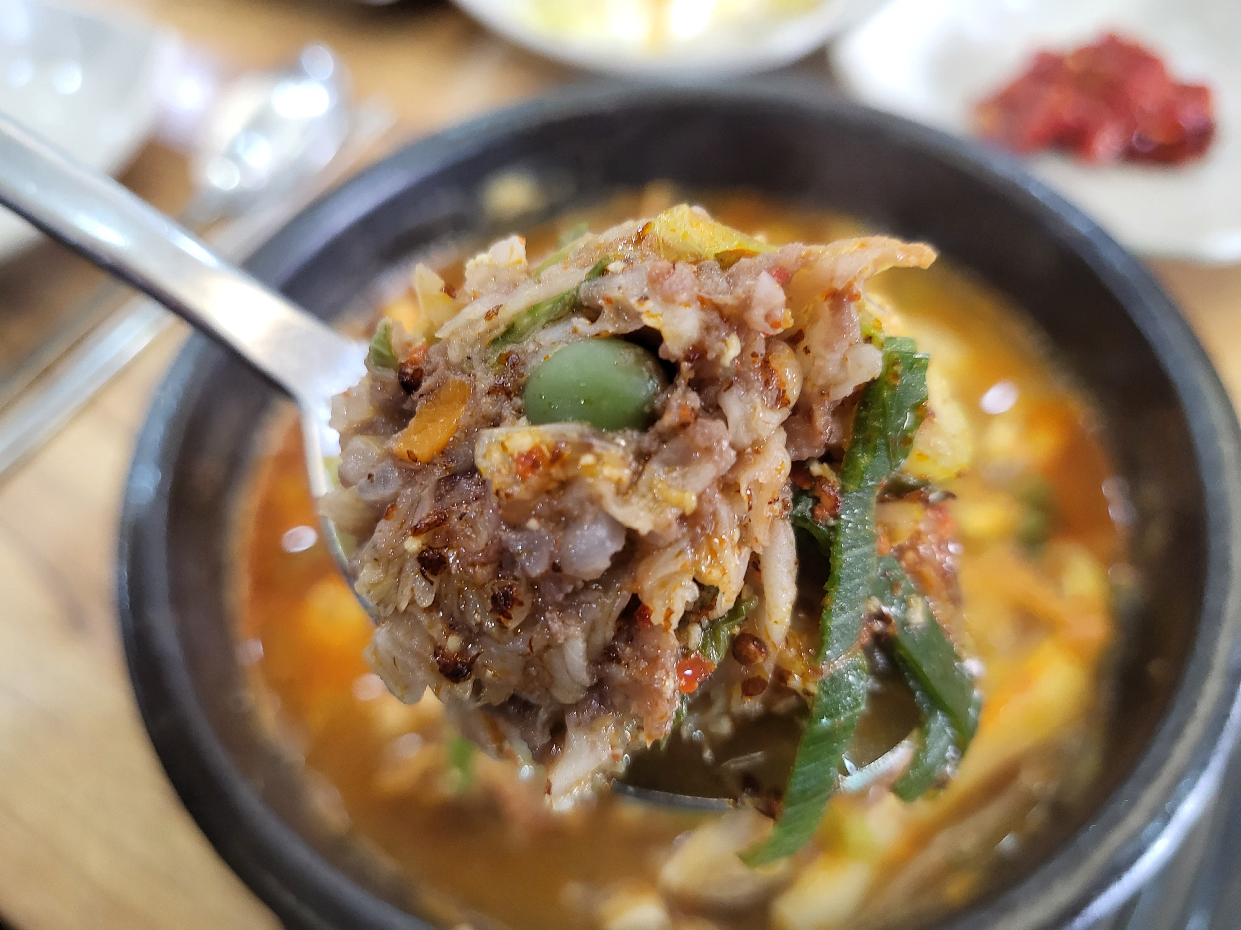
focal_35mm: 26
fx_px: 932
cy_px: 465
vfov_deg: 53.1
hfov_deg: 67.3
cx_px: 620
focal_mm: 4.25
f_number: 1.8
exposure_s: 1/40
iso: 320
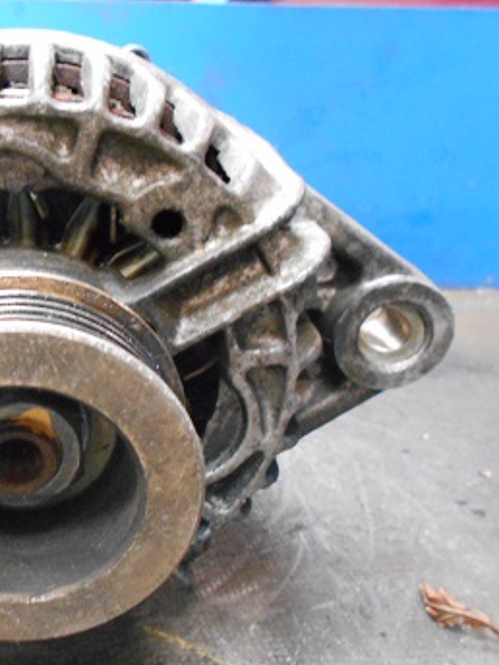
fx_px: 750
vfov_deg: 47.8
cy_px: 355
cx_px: 46
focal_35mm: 39
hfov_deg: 34.7
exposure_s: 1/6
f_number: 3.2
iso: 800
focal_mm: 4.6
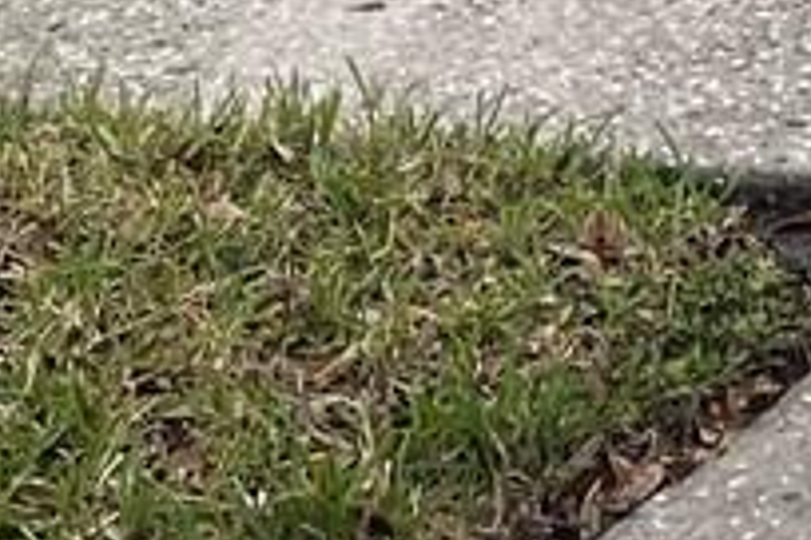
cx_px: 1519
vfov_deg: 5.8
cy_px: -1600
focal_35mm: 204
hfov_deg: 9.5
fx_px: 4595
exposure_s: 1/410
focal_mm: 5.1
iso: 32
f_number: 1.6
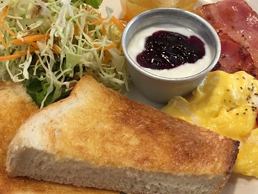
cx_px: 118
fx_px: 380
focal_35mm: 51
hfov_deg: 37.4
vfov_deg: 28.6
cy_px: 93
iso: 125
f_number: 2.2
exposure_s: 1/30
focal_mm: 4.15
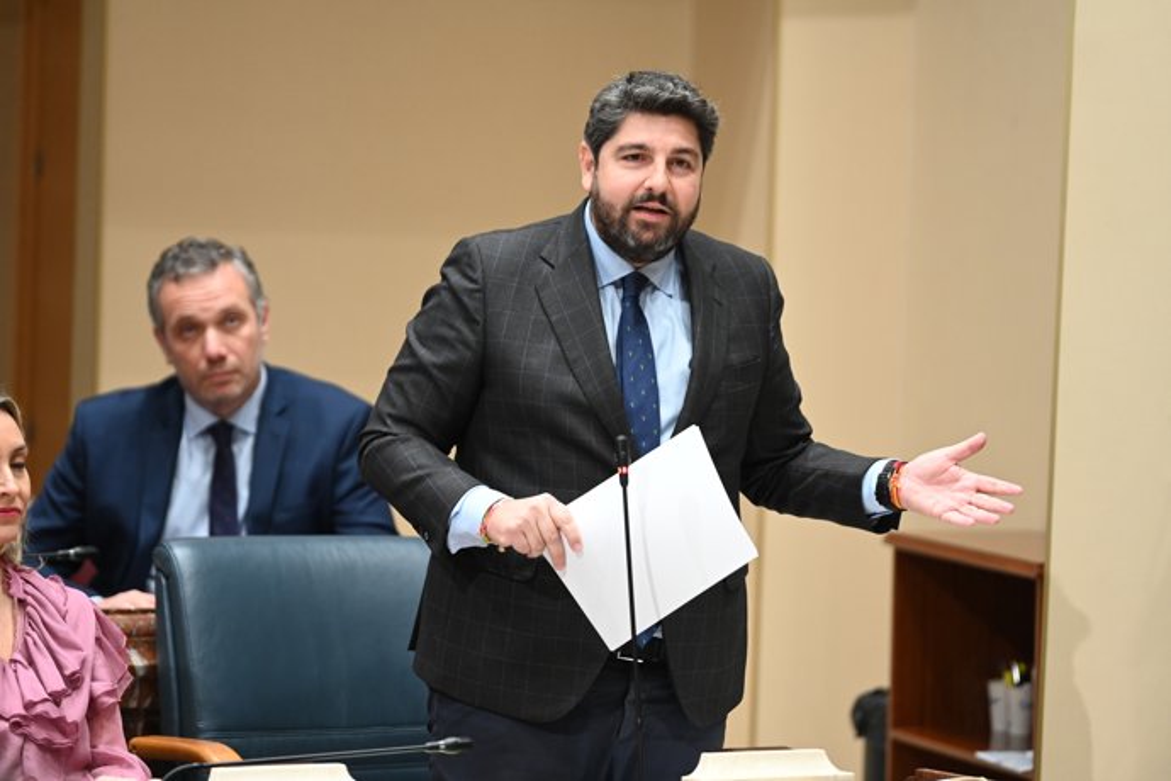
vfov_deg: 8.1
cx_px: 586
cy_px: 390
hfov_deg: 12.1
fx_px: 5529
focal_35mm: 170
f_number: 2.8
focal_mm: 170
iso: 1600
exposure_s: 1/200
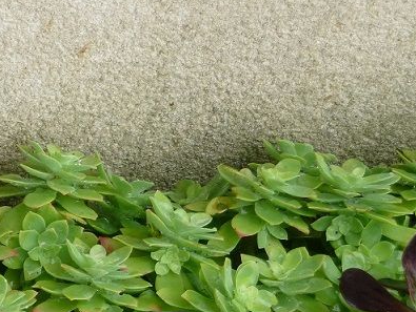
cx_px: 72
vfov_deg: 6.6
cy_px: 267
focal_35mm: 224
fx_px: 2694
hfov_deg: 8.8
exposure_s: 1/50
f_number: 4.7
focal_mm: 21.8
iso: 200
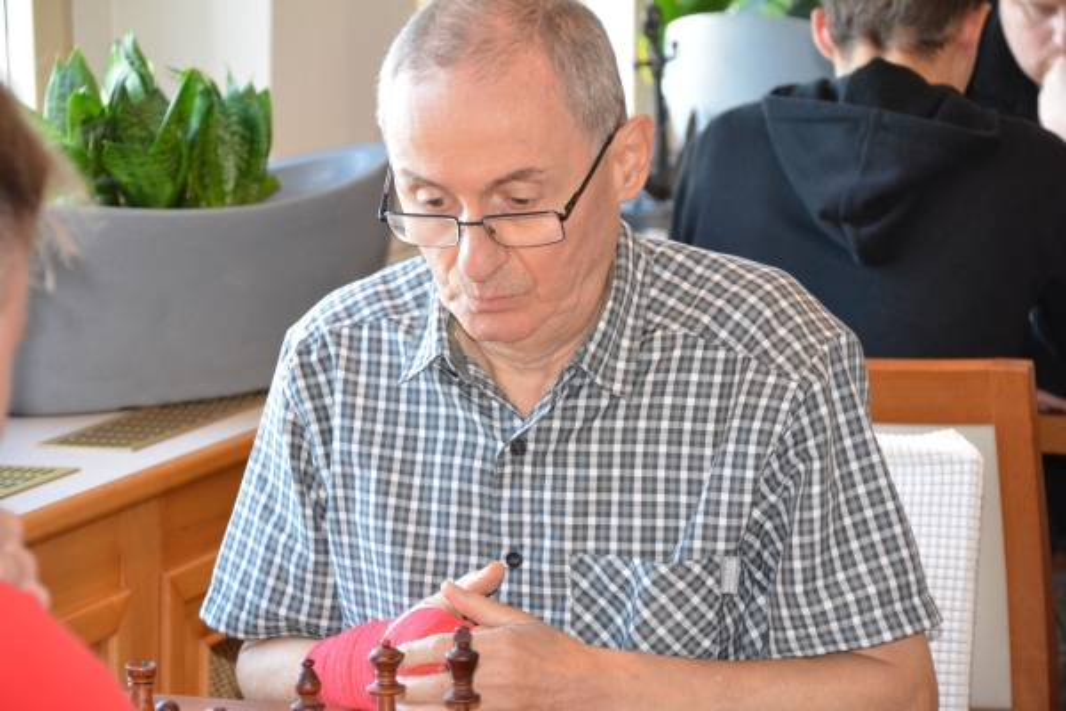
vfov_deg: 10.8
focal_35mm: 128
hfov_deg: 16.1
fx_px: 3775
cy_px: 356
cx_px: 533
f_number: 5.3
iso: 2000
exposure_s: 1/60
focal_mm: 85
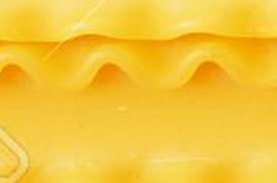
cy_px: 114
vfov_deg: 2.5
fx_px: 4217
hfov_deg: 3.7
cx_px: 791
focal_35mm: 549
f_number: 7.1
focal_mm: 50
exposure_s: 1/200
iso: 100
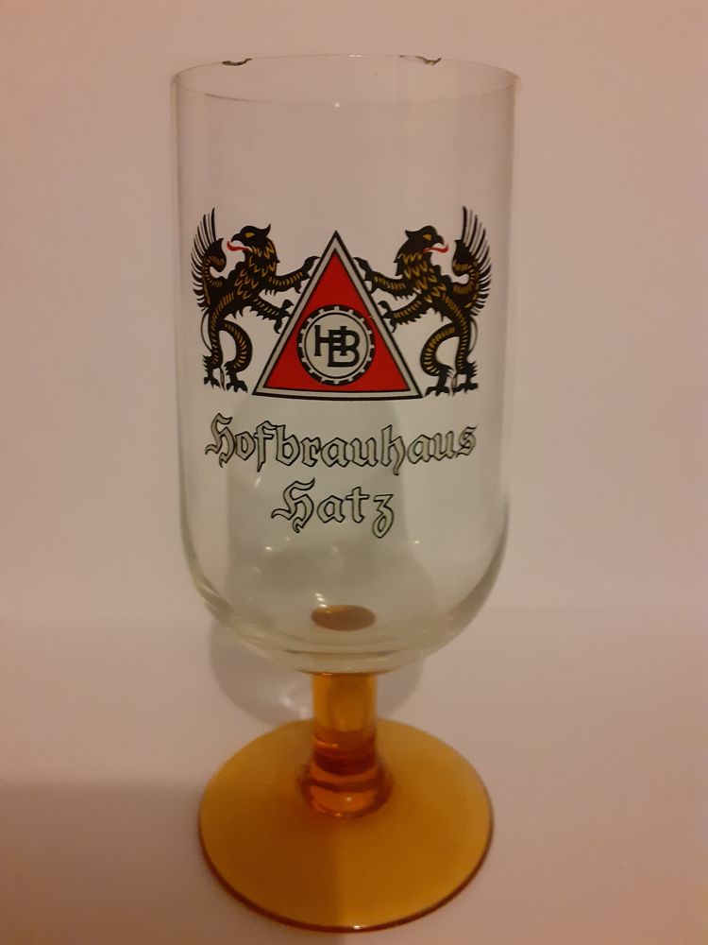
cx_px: 354
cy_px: 472
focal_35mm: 27
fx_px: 736
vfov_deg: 65.3
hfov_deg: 51.4
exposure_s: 1/25
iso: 400
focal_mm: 3.6
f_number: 1.9
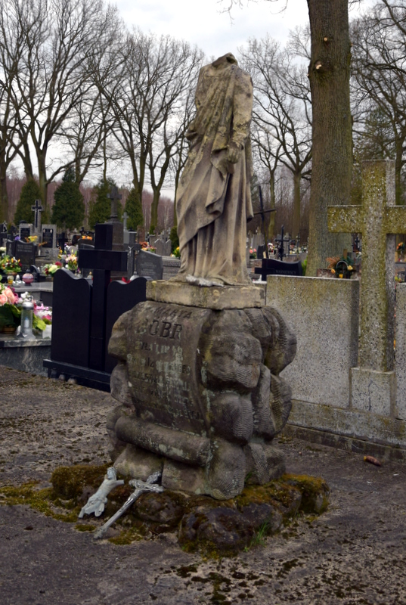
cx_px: 203
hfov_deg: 48.1
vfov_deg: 67.3
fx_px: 455
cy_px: 302
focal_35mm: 27
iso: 200
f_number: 3.5
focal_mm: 18
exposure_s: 1/640
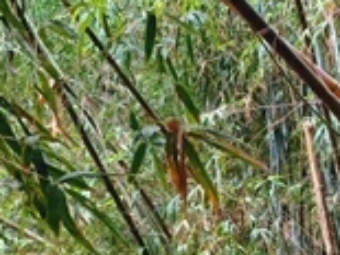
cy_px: 382
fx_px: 952
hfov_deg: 20.2
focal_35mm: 97
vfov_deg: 14.2
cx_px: 235
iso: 125
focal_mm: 4.6
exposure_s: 1/59
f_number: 1.8
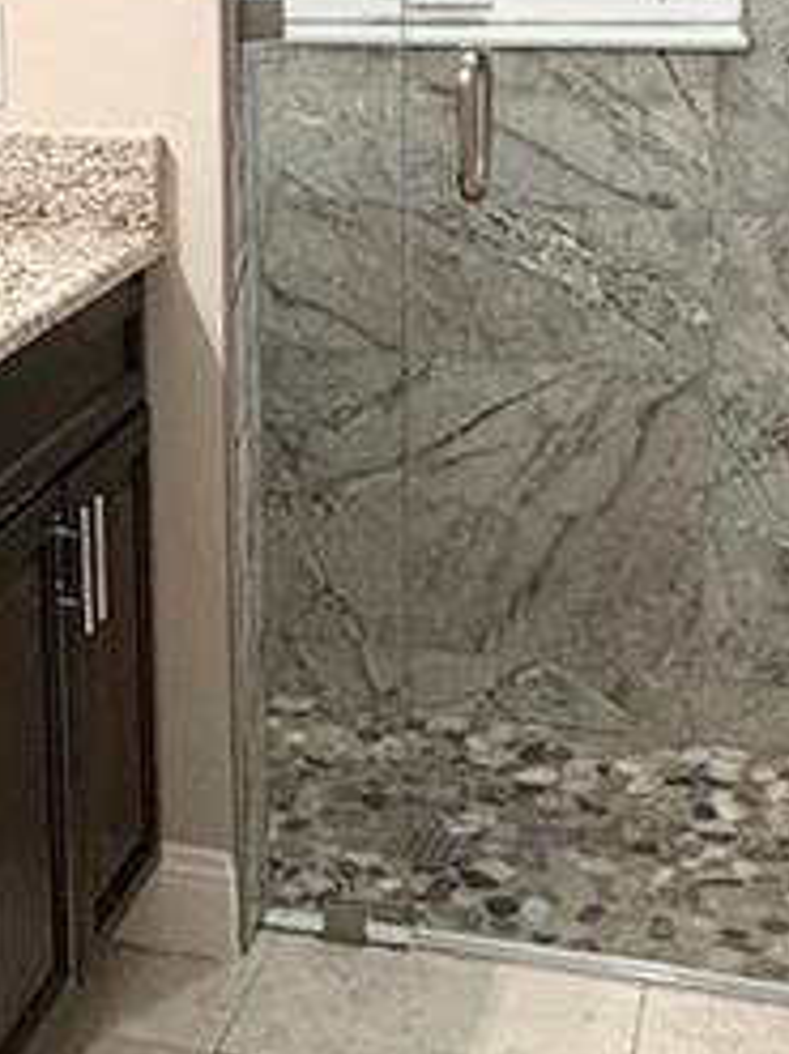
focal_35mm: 68
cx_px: 132
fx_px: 2068
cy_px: 175
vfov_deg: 27.8
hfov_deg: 21.3
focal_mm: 2.22
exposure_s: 1/60
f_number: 2.2
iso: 160
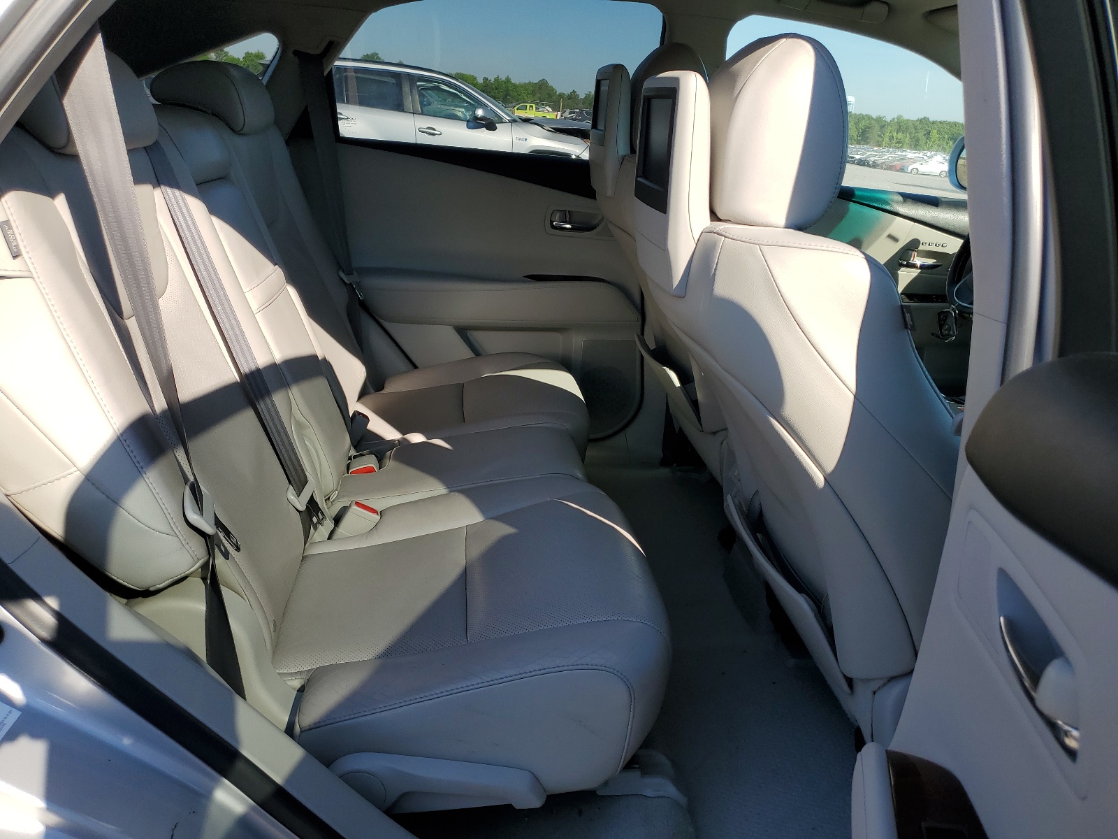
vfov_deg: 53.1
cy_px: 420
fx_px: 840
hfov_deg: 67.3
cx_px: 559
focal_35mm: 26
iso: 50
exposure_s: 1/1429
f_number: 1.5
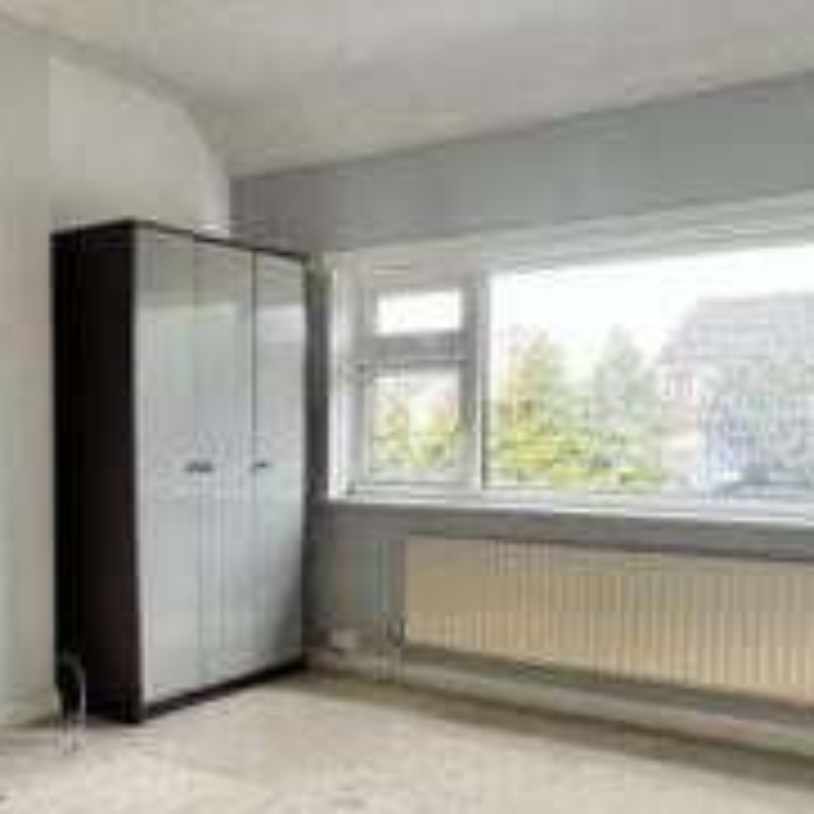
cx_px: 209
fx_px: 984
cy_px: 515
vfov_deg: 44.5
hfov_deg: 43.6
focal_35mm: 37
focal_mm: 1.57
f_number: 1.8
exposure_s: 1/94
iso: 250
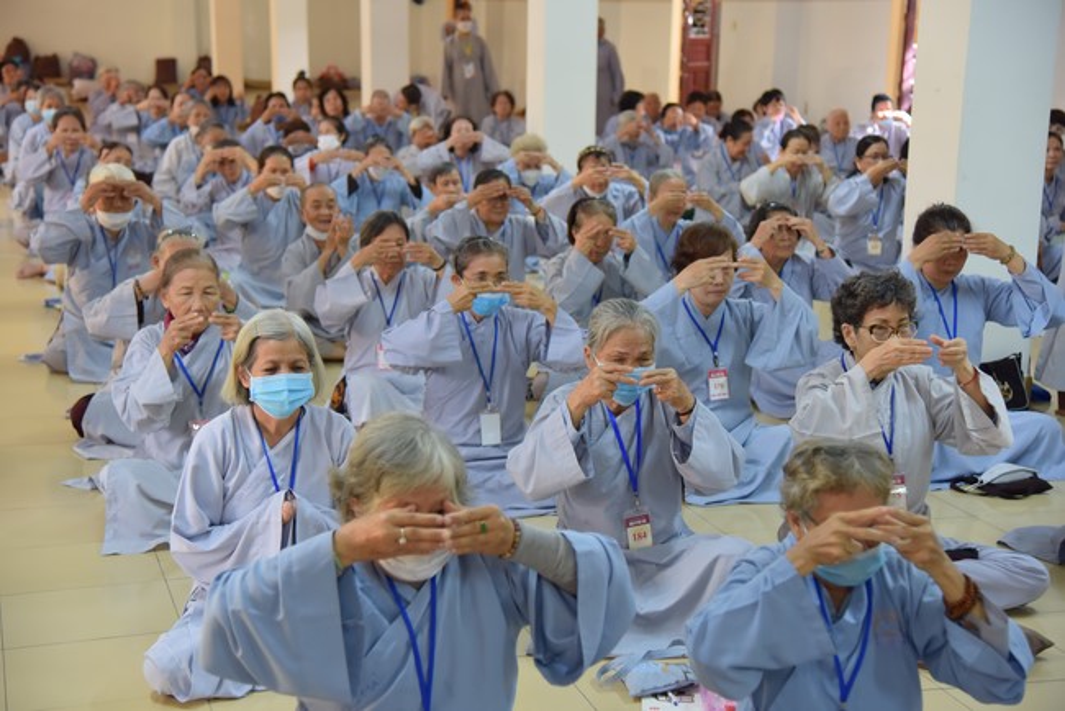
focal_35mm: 62
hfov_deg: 32.4
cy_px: 356
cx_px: 532
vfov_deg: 21.9
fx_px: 1835
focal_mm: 62
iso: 800
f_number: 4.5
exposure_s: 1/50
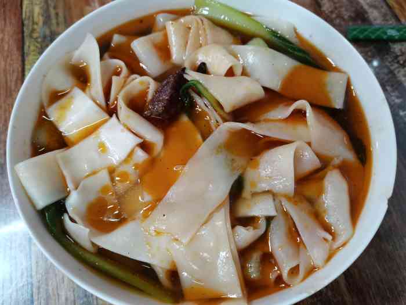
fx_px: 305
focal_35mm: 26
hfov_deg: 67.3
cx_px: 203
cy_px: 152
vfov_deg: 53.1
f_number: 1.8
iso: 400
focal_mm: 5.58
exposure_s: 1/50
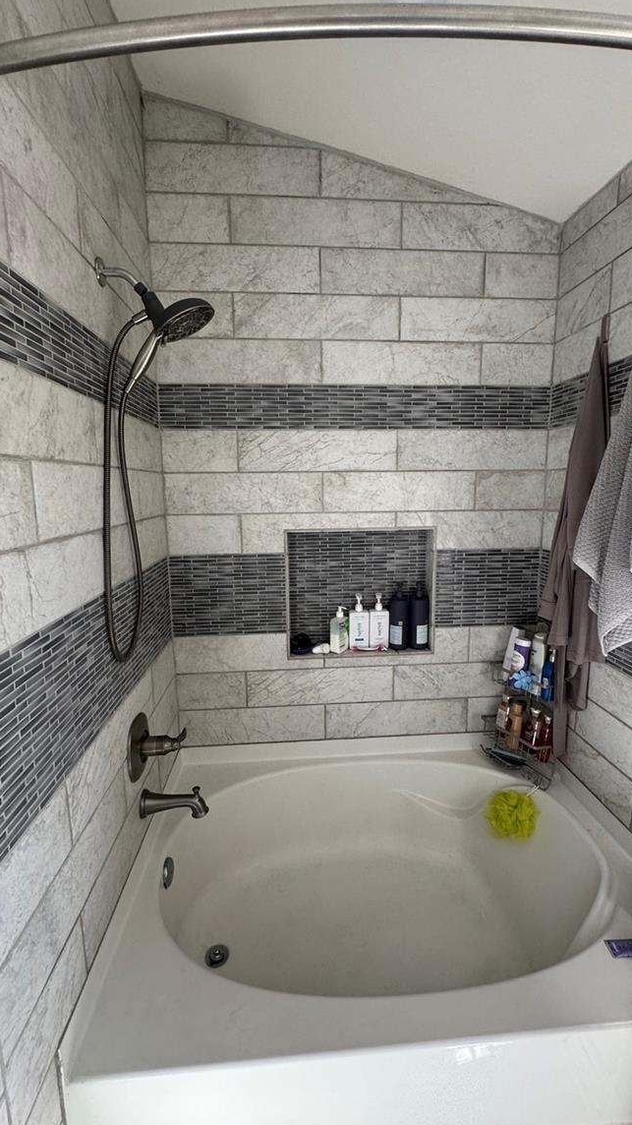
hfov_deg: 67.0
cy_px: 561
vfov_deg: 99.4
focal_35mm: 16
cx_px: 323
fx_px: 477
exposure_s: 1/99
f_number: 2.2
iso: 250
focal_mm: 2.22
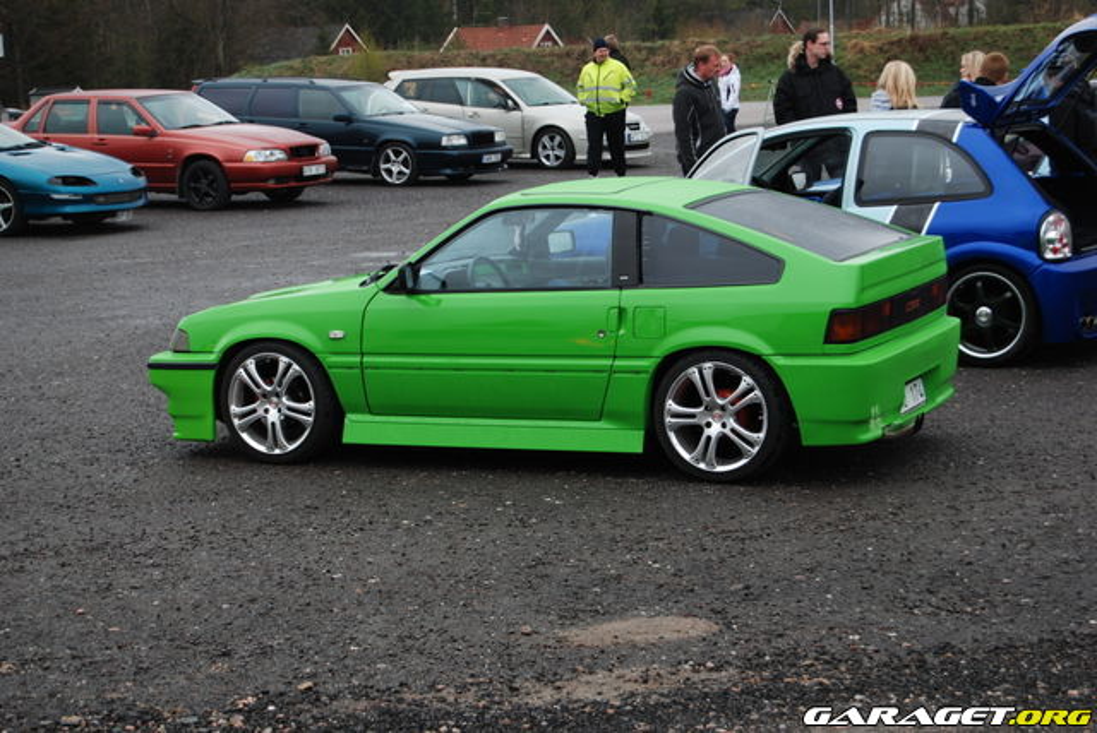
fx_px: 2516
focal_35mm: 82
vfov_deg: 16.6
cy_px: 366
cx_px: 548
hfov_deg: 24.6
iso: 100
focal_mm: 55
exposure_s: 1/100
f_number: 5.6
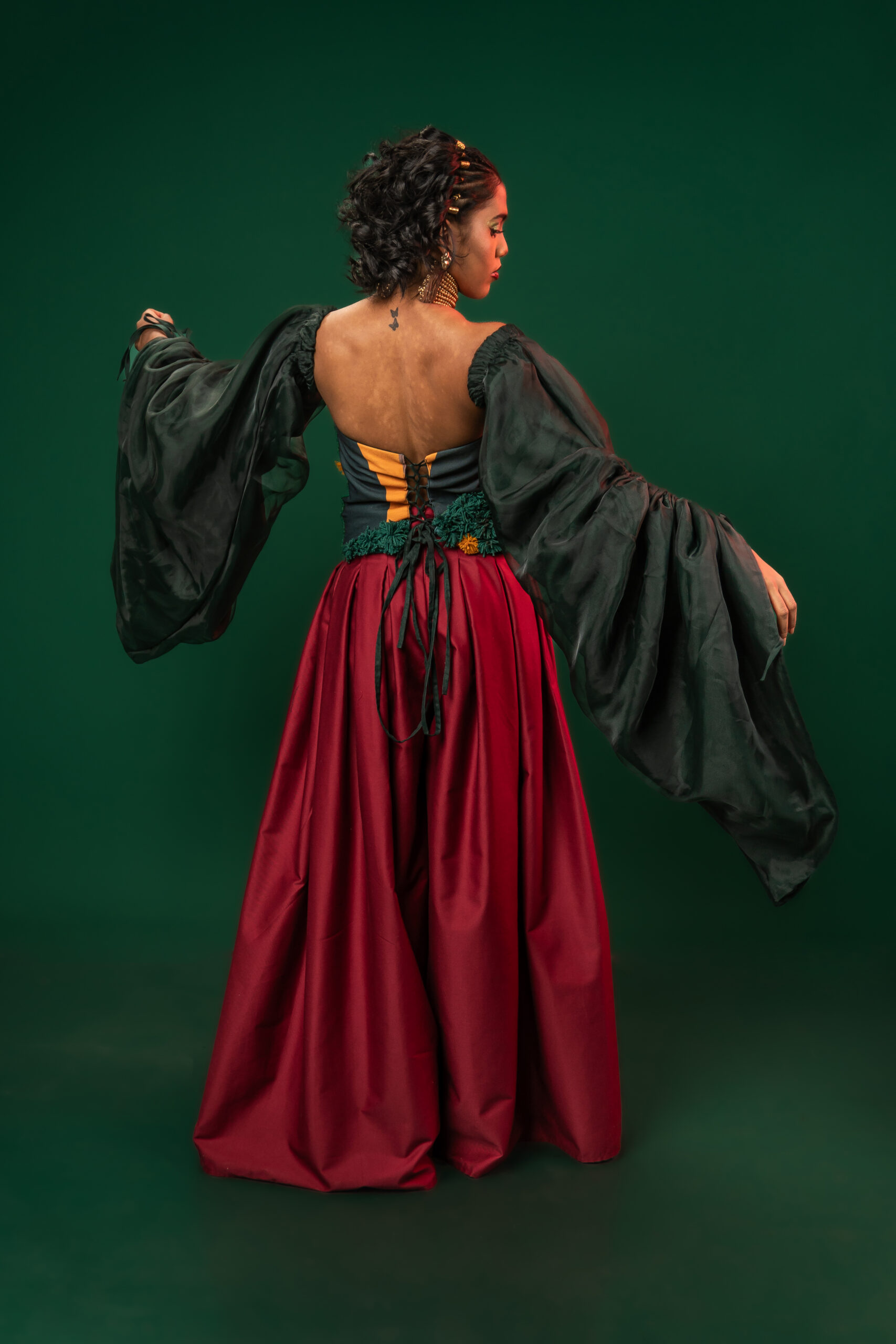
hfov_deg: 27.3
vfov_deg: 40.0
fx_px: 1848
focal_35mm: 50
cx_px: 448
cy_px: 672
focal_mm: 33
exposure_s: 1/100
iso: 125
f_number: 5
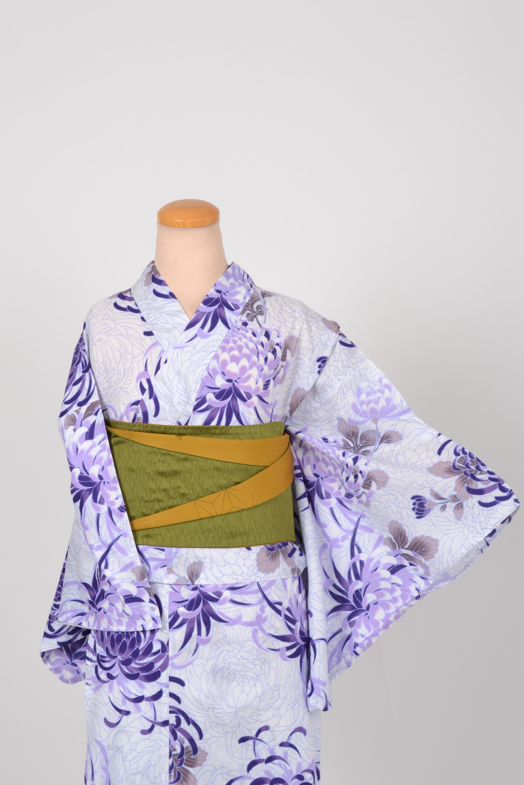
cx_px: 262
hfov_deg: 20.6
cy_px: 392
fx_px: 1441
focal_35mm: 66
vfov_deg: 30.5
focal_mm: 44
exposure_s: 1/125
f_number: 11
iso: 100
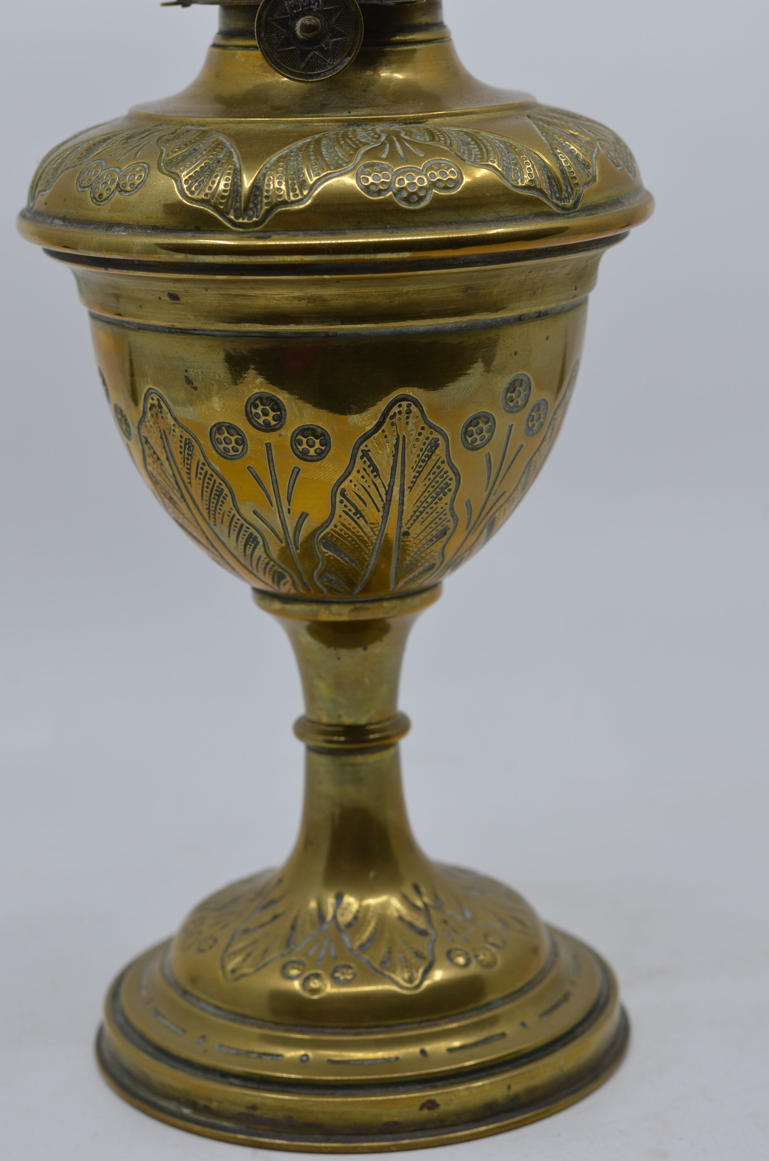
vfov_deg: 27.0
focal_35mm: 75
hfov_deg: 18.1
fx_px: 2414
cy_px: 580
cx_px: 384
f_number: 5.6
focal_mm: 50
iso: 200
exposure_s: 1/125
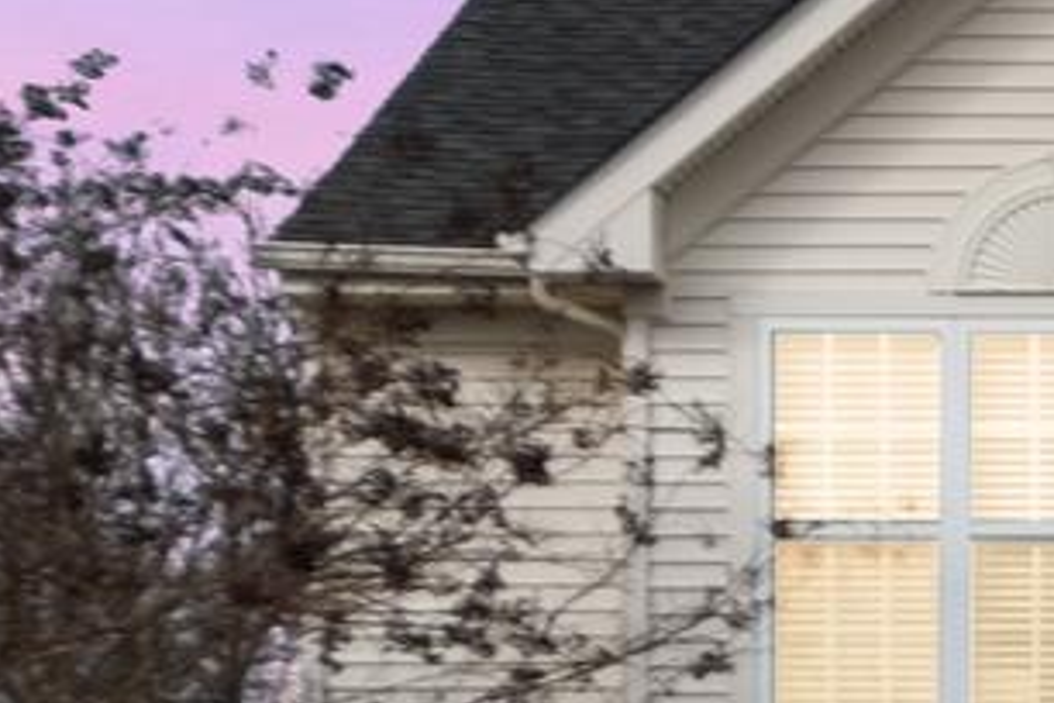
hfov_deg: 8.3
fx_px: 7055
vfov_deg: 5.6
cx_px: 1839
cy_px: 1463
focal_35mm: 241
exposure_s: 1/1000
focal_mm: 24
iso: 160
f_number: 4
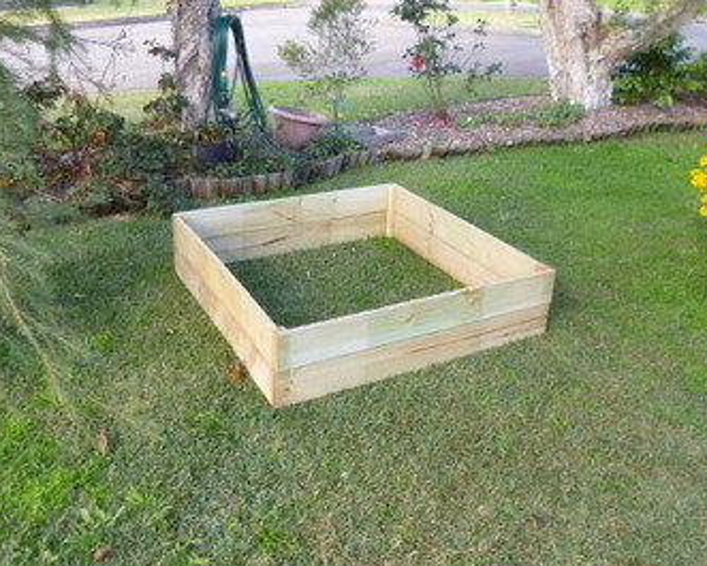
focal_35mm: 34
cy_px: 231
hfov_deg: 52.8
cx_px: 323
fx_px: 712
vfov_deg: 43.2
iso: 100
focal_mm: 4.3
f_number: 2.5
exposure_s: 1/100
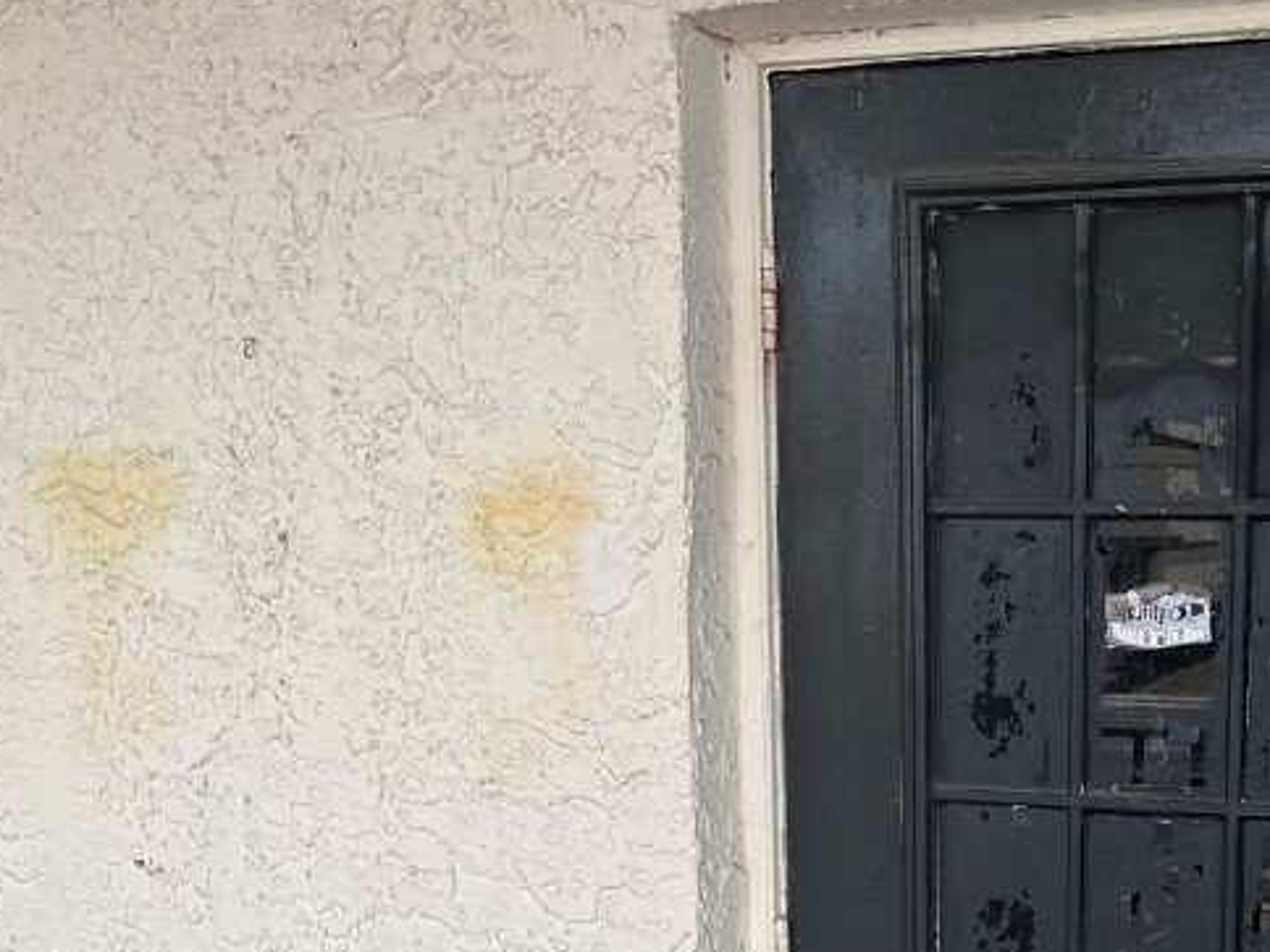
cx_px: 1073
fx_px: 2018
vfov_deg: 25.5
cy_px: 907
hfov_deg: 33.6
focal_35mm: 55
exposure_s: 1/852
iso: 50
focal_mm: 5.1
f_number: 1.6
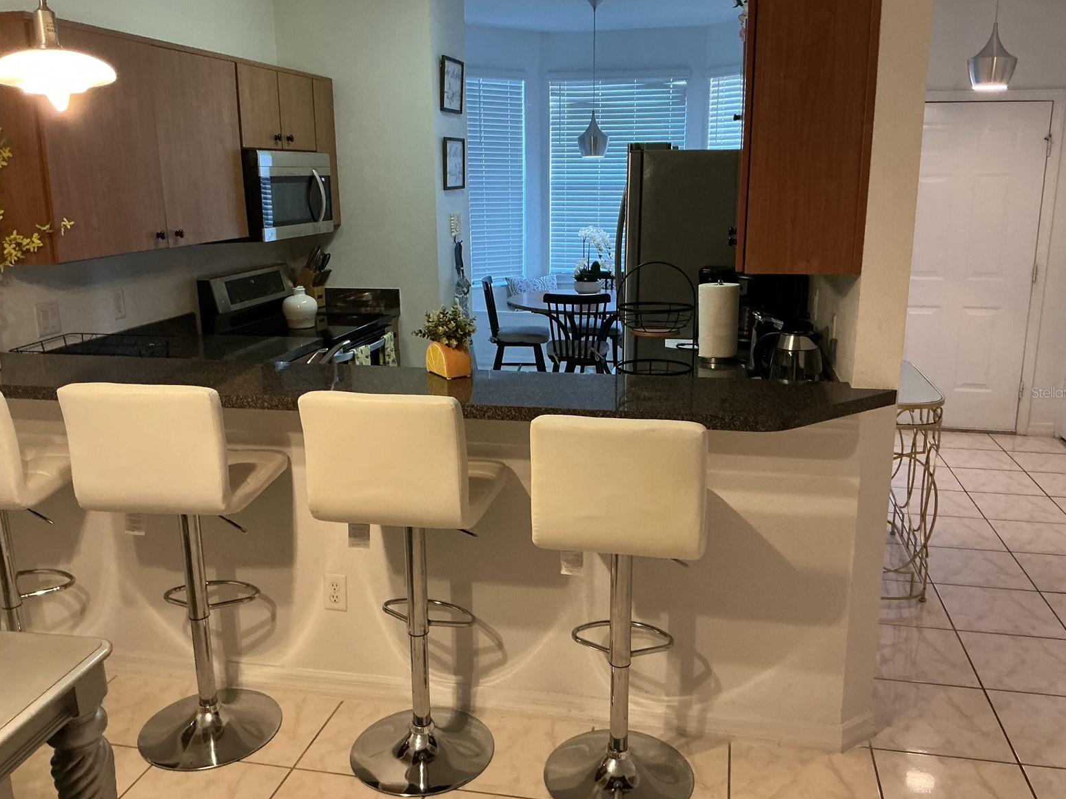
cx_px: 545
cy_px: 392
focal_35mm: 30
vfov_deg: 46.8
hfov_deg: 60.0
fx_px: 924
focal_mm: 3
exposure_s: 1/60
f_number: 1.8
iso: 250
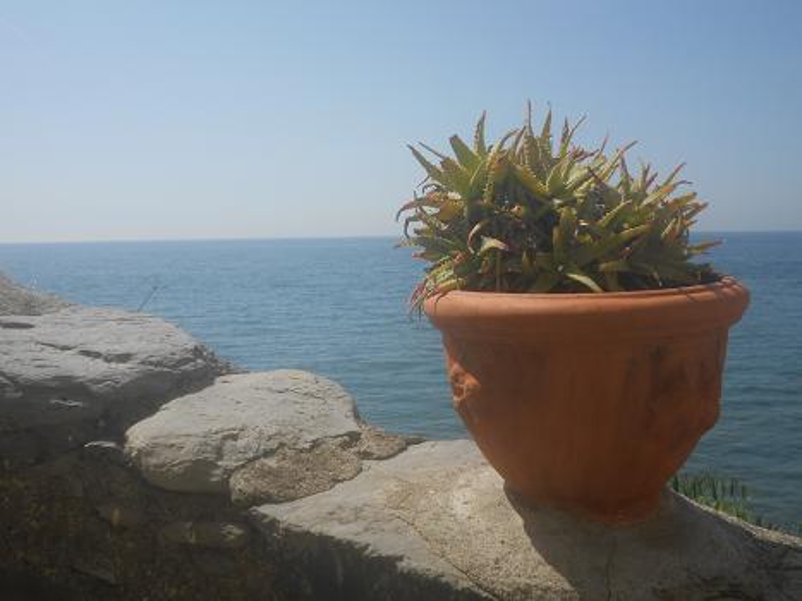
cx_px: 401
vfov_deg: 44.1
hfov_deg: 56.8
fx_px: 741
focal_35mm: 32
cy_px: 300
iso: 80
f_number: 3.6
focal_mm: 5.8
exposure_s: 1/1250
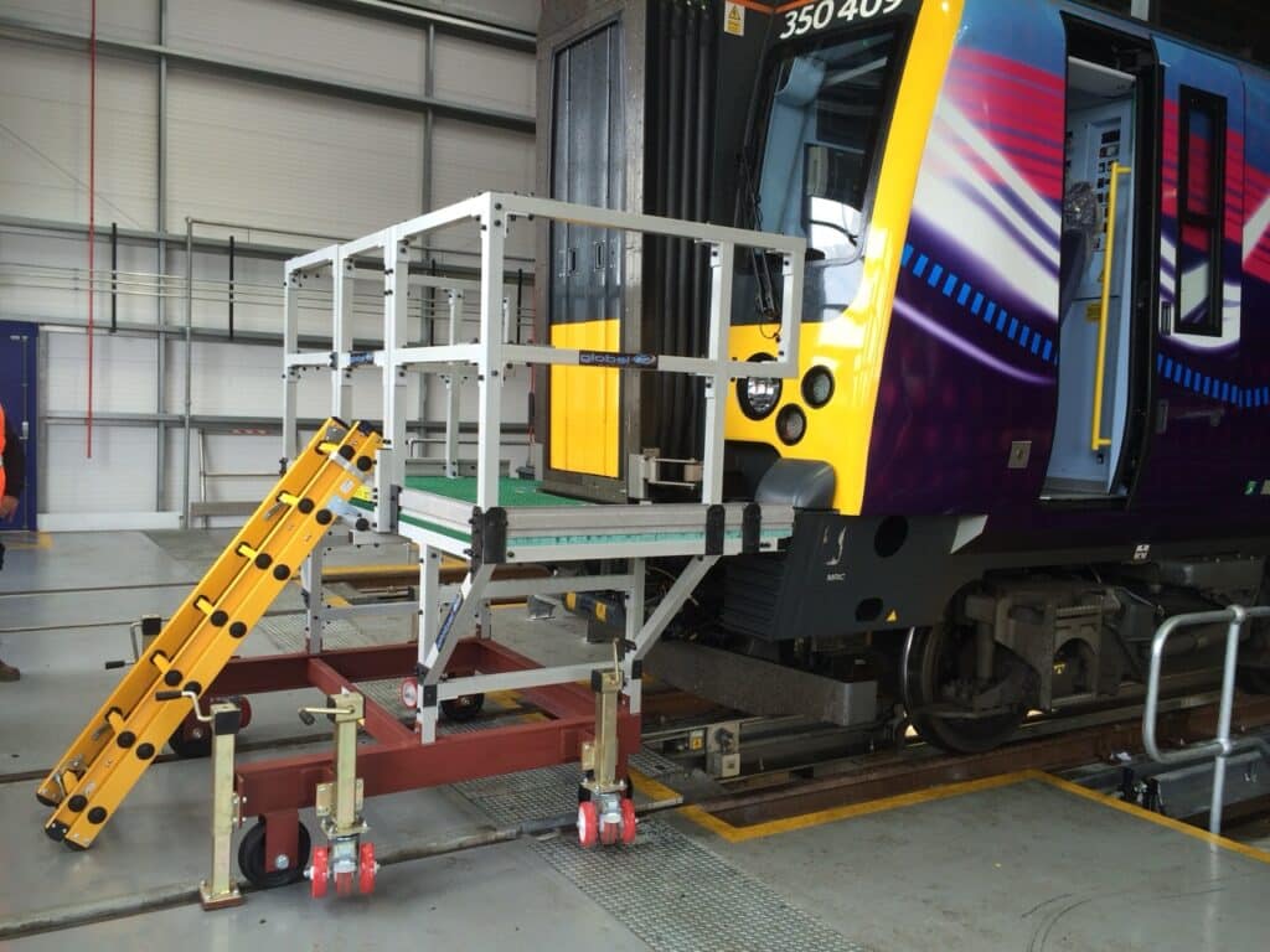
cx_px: 635
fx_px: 1101
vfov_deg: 46.8
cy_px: 476
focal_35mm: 30
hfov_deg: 60.0
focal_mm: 4.12
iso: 50
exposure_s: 1/100
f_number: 2.2
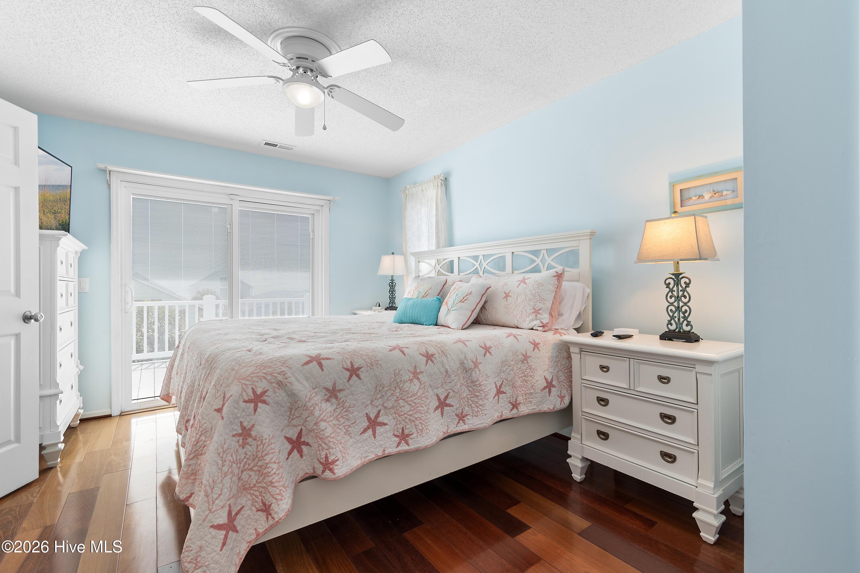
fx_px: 358
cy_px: 286
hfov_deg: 100.4
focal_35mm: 15
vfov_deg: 77.3
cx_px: 430
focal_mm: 10
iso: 100
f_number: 4.5
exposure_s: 1/13
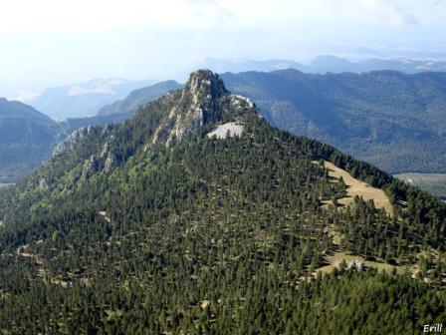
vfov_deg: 40.7
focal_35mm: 35
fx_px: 451
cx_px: 223
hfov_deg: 52.6
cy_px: 168
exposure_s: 1/320
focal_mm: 5.98
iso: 80
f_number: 4
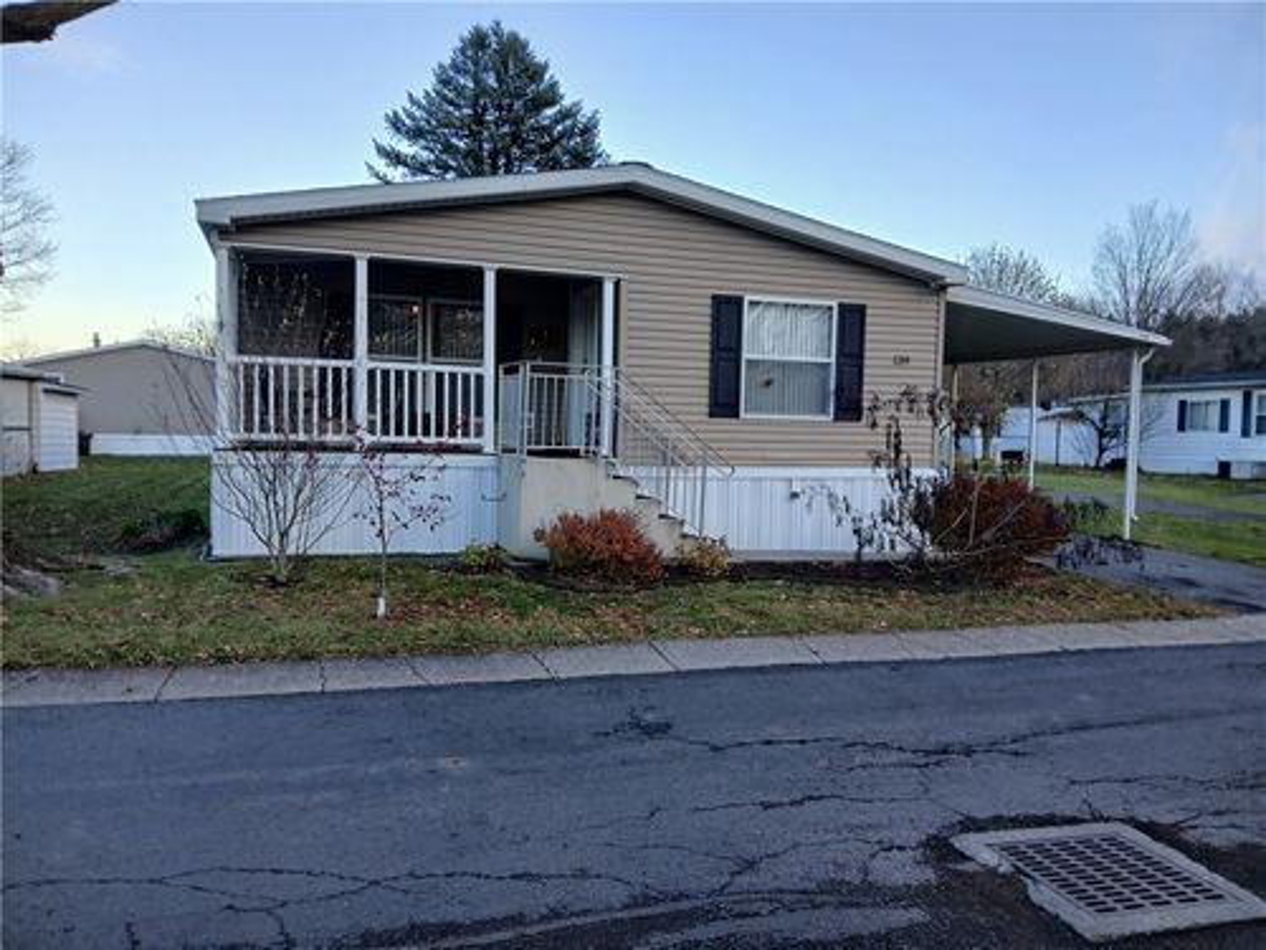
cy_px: 475
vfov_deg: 53.1
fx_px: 951
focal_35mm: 26
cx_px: 633
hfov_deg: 67.3
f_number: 1.8
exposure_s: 1/60
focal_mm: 3.98
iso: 25
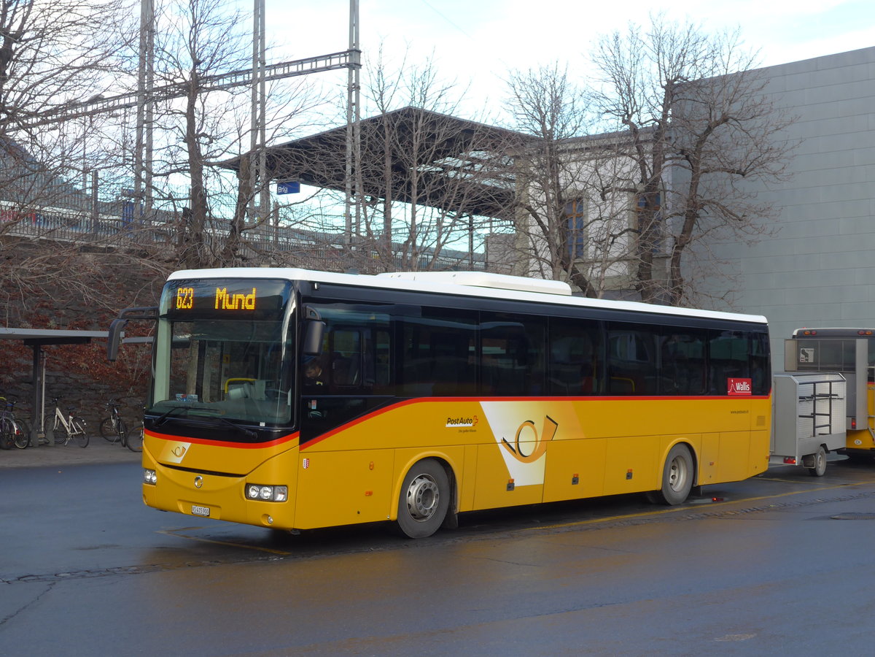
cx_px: 438
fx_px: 1314
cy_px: 328
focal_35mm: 52
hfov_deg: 36.8
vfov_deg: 28.0
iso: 80
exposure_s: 1/160
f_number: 3.3
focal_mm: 10.7
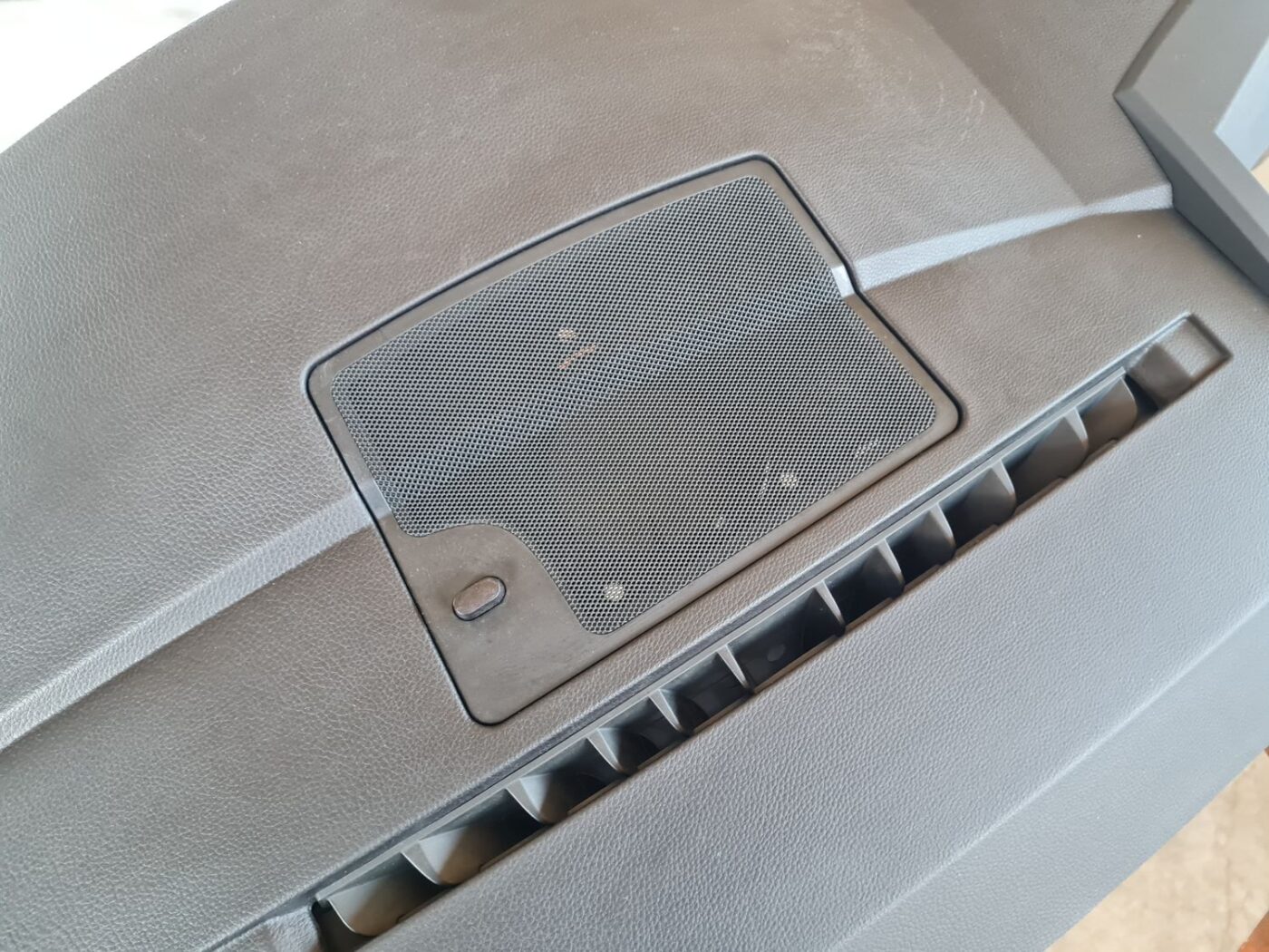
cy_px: 476
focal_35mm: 26
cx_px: 634
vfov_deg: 53.1
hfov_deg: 67.3
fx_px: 953
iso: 640
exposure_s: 1/50
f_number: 1.8
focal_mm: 5.4
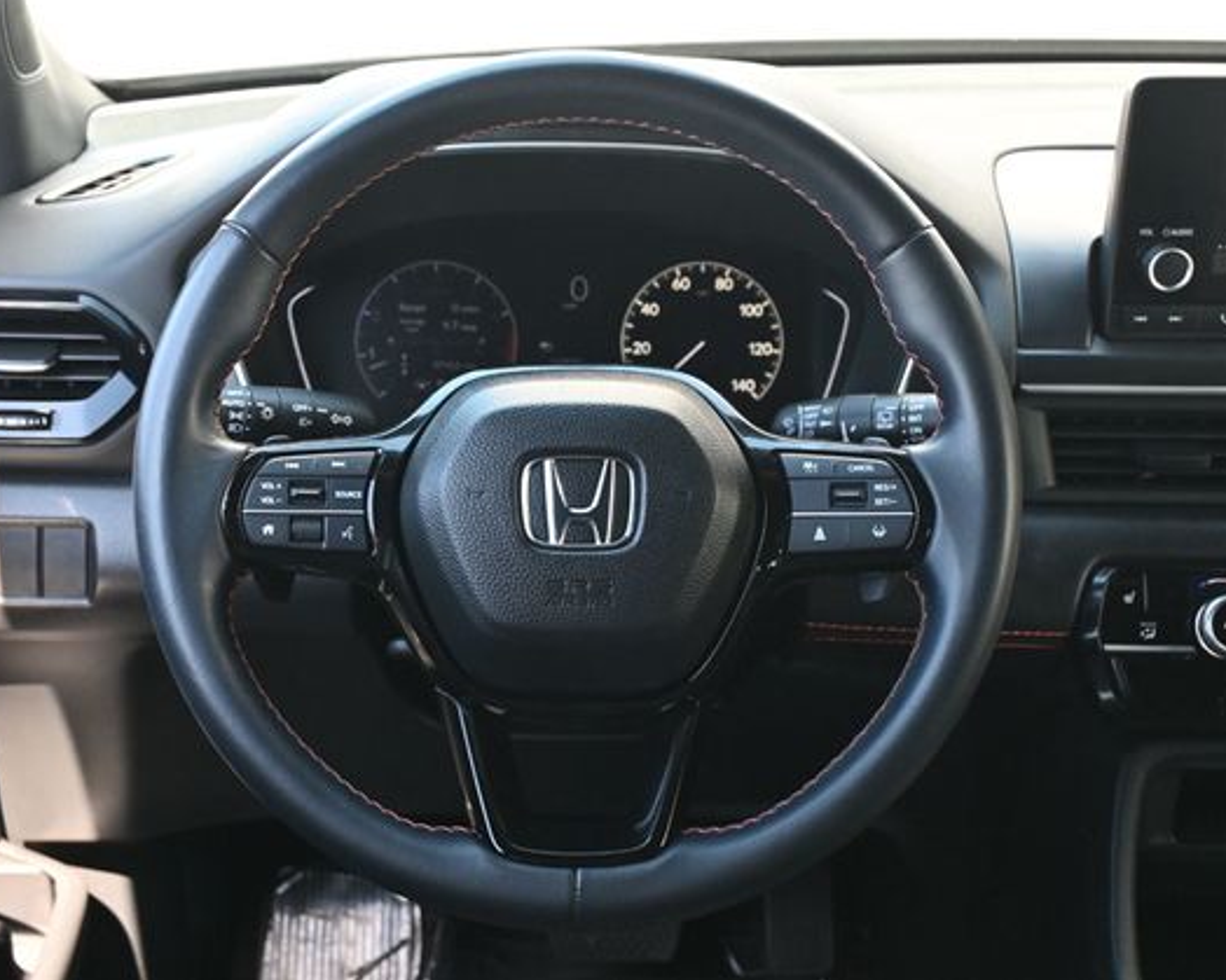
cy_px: 484
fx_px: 1715
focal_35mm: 47
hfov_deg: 39.3
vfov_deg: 31.9
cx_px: 569
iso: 900
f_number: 4.5
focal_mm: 27.5
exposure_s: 1/125
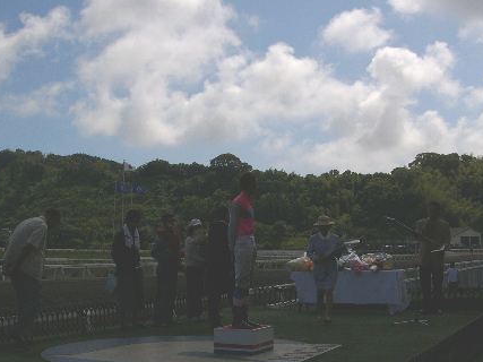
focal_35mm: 54
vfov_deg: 26.8
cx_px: 169
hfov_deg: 35.3
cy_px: 118
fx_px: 753
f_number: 8
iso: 50
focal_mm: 6
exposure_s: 1/2000
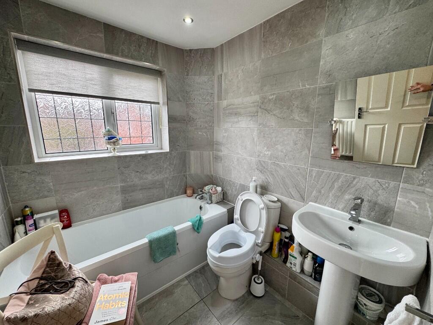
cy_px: 162
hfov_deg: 102.1
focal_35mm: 14
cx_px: 216
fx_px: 175
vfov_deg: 85.7
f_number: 2.2
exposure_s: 1/100
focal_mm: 2.22
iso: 125
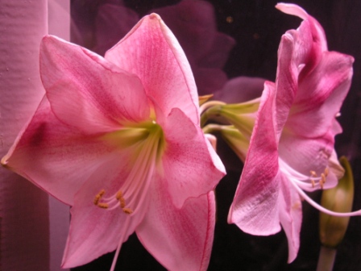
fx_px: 386
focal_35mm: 37
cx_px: 180
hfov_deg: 50.1
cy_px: 136
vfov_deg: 38.7
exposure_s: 1/56.3
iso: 400
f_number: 2.8
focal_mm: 7.9
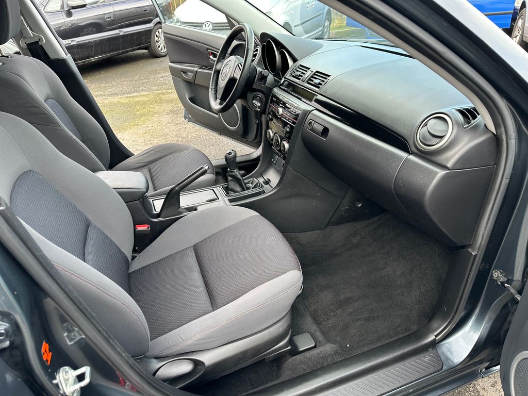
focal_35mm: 24
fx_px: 366
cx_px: 264
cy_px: 198
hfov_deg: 71.6
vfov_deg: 56.8
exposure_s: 1/121
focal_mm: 6.86
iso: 64
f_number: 1.78
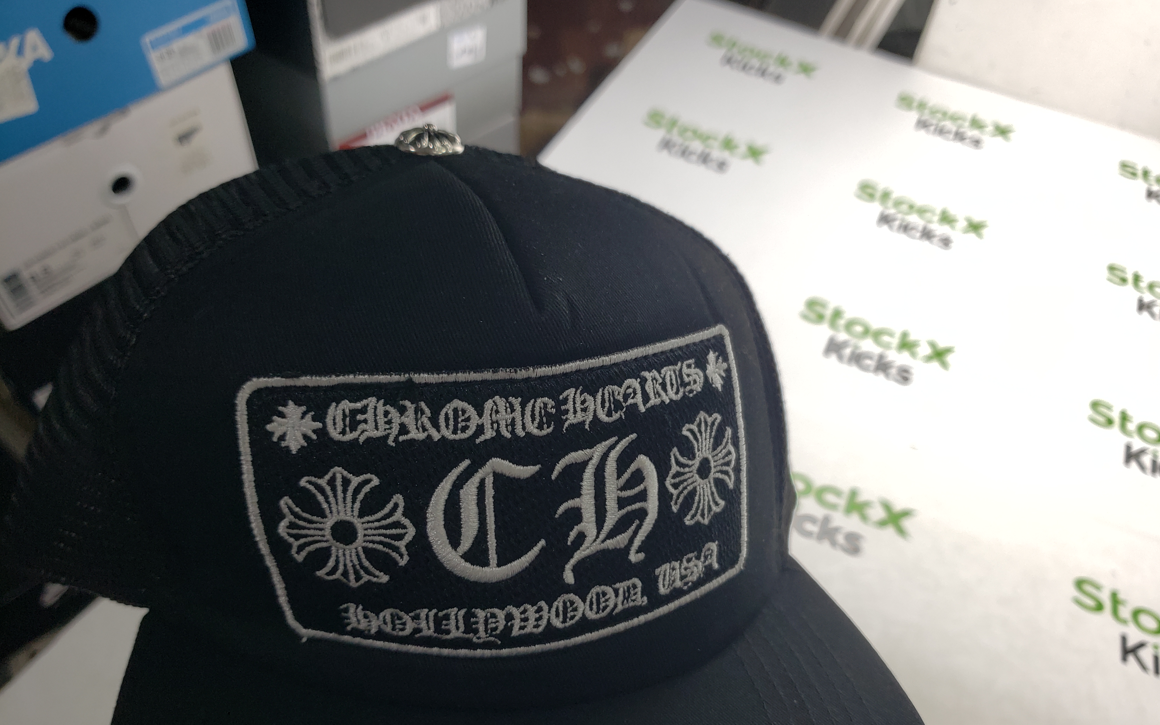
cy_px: 419
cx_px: 587
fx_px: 885
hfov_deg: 66.5
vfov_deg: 44.4
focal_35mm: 28
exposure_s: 1/240
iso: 50
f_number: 1.5
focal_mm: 4.3
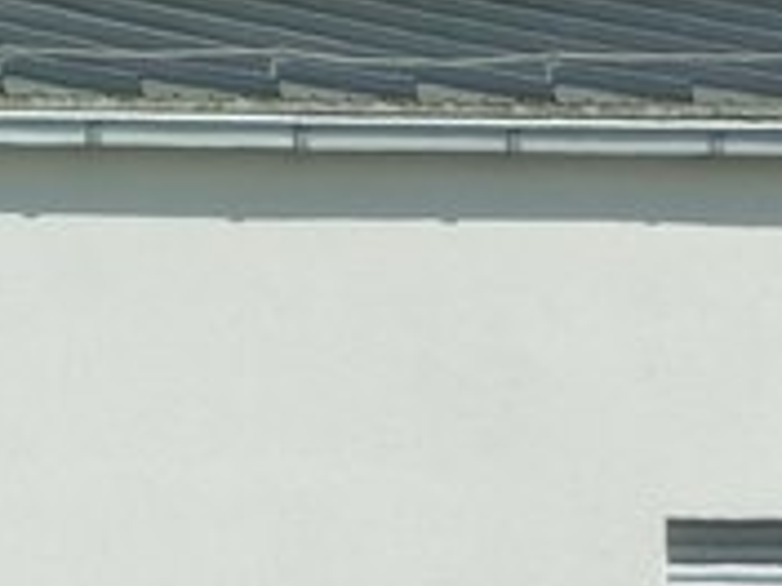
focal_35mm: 1192
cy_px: 797
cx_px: -298
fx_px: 26928
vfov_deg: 1.2
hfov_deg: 1.7
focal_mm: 49.2
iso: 125
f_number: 5.6
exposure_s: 1/640
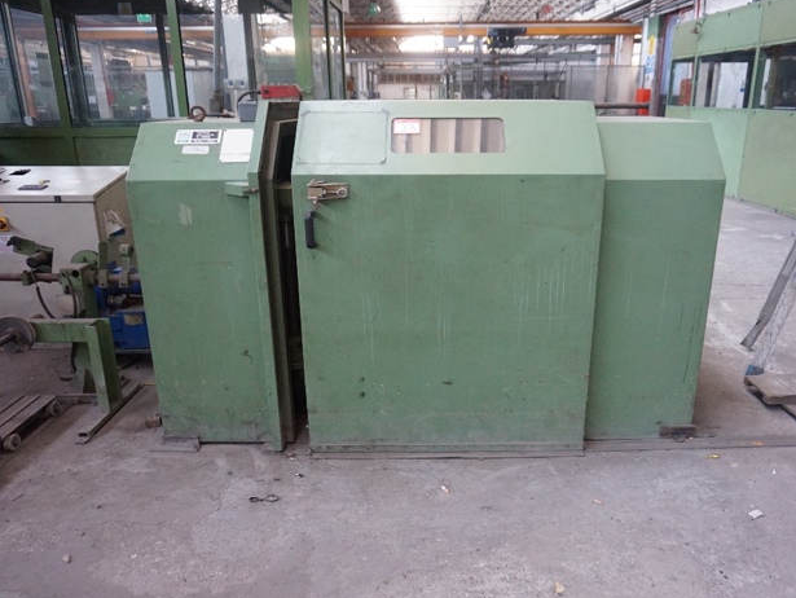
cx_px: 435
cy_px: 303
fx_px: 621
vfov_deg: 51.4
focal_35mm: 27
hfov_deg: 65.2
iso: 2500
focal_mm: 16
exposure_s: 1/160
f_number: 3.5
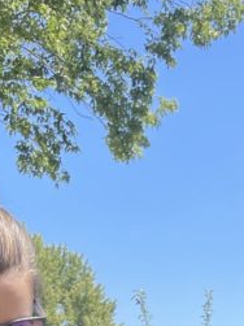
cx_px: 254
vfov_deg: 15.0
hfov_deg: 13.7
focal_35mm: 106
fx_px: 997
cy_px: 657
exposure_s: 1/1401
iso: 32
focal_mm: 4.2
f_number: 1.6
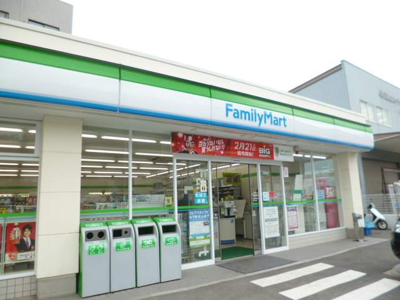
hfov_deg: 71.6
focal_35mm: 24
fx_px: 277
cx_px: 200
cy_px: 150
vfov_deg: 56.8
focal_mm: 4.3
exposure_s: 1/250
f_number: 2.5
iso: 100
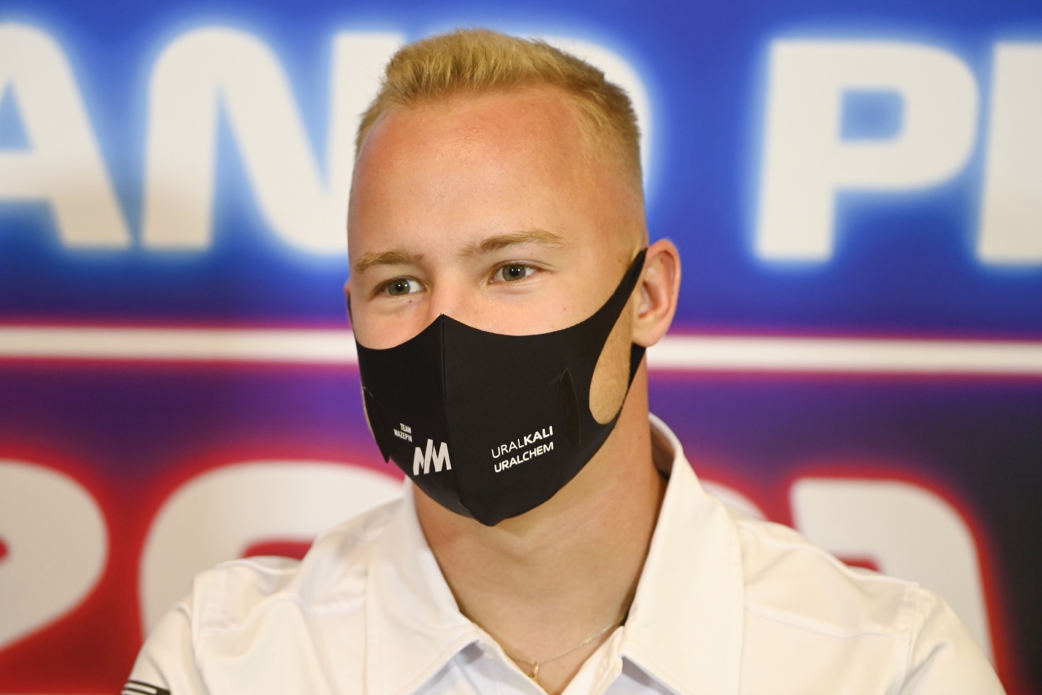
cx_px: 521
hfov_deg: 5.2
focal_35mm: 400
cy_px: 348
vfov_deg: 3.4
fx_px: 11576
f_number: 5.6
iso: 2000
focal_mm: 400
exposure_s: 1/160
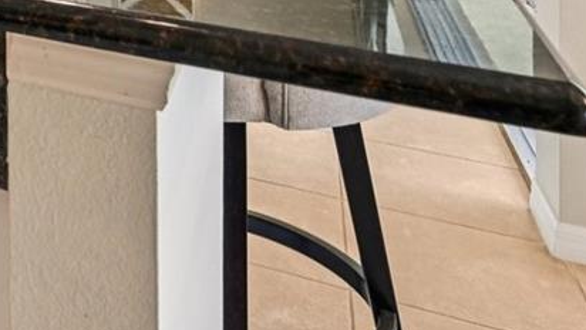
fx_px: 886
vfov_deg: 17.2
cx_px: -236
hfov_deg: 27.9
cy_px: -269
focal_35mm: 57
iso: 400
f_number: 8
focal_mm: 14
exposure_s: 1/25
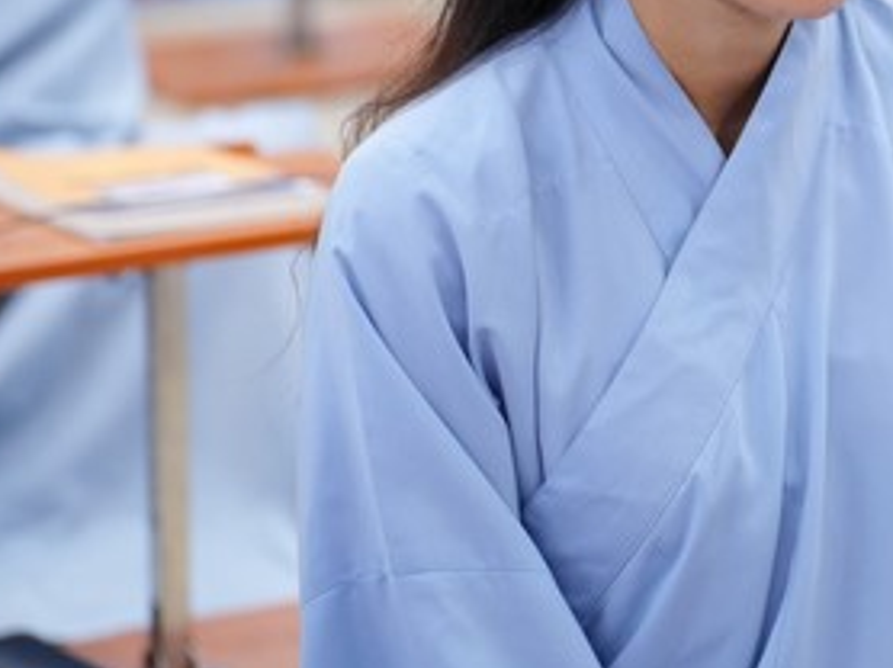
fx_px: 6547
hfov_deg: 7.8
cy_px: 98
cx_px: 808
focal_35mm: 254
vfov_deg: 5.8
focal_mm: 113
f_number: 2.8
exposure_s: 1/100
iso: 2500
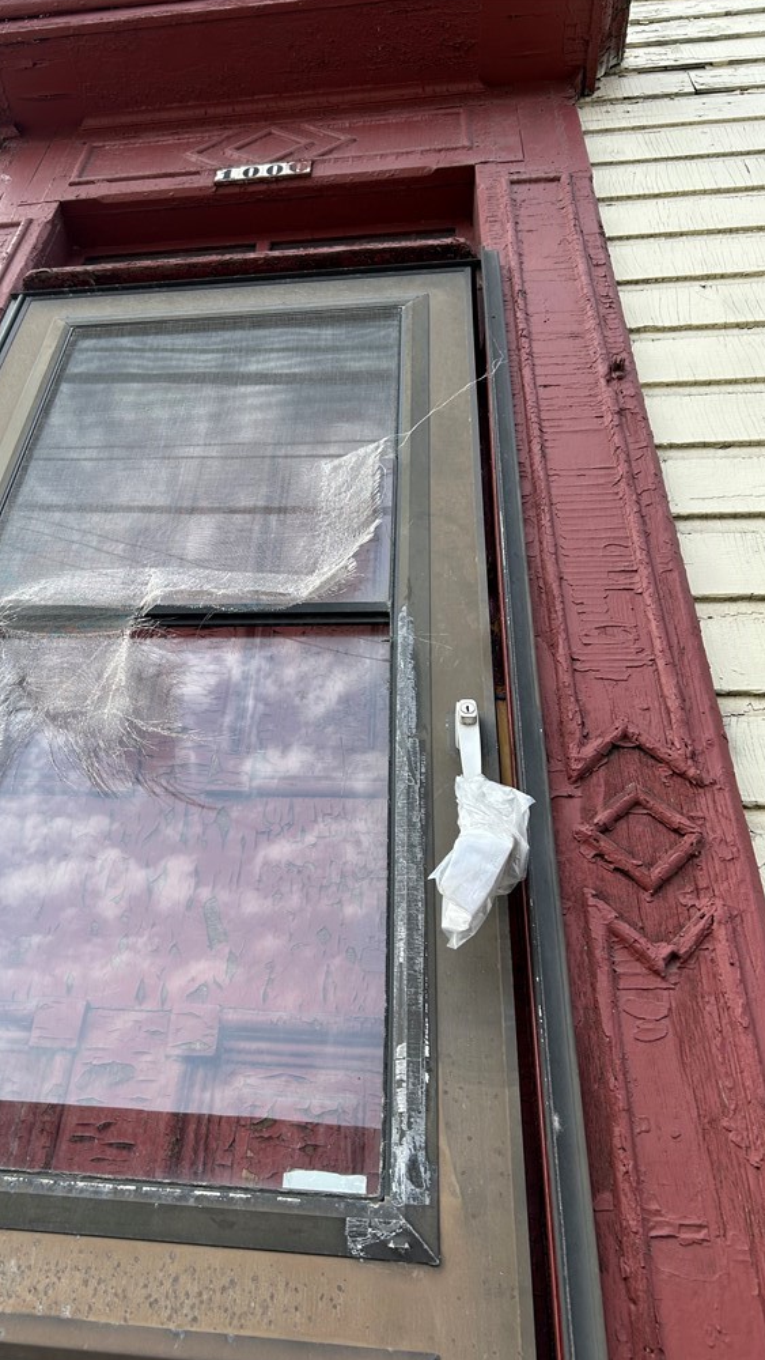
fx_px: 1045
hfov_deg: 39.8
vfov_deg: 66.1
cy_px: 690
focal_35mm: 29
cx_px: 272
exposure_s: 1/1089
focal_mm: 5.7
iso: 50
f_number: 1.5
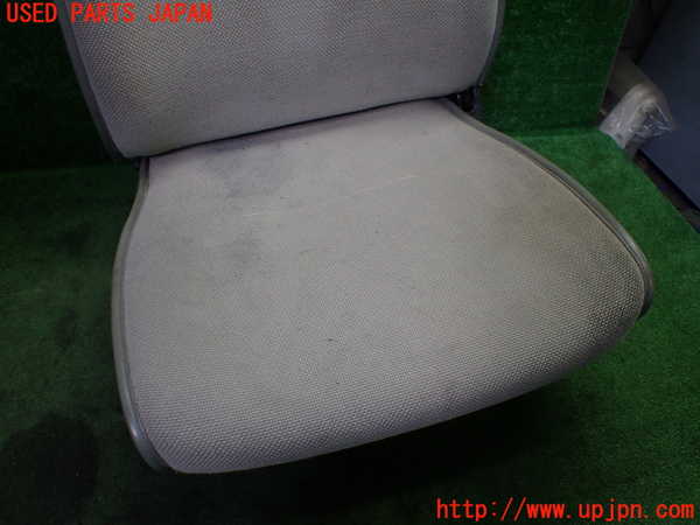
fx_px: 607
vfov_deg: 46.8
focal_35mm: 30
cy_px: 262
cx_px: 350
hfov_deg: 60.0
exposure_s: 1/125
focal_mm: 5.4
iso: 200
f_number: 2.3
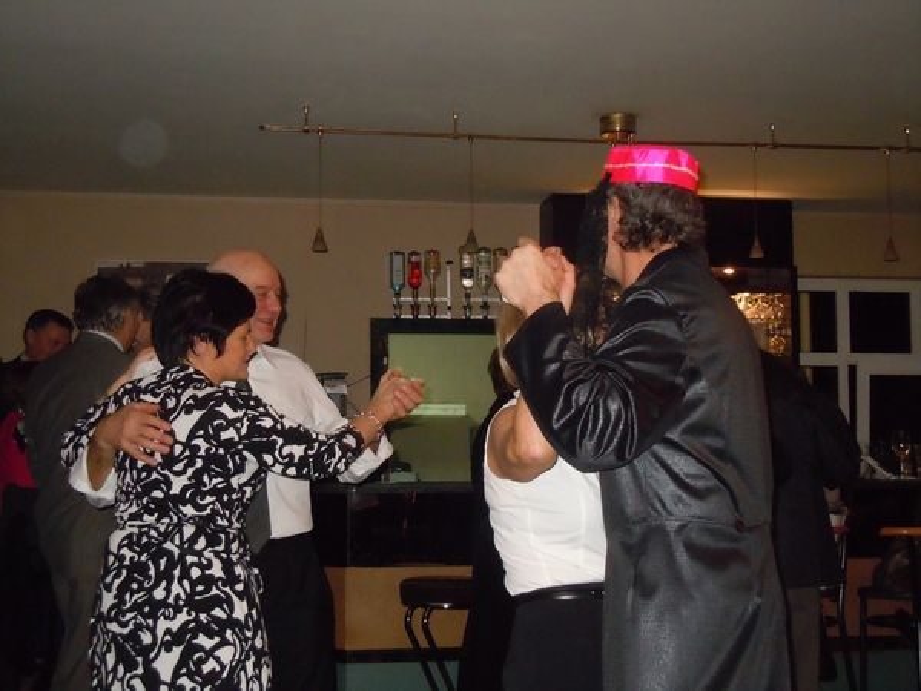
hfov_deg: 36.8
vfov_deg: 28.0
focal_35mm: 52
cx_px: 460
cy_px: 346
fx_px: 1384
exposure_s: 1/30
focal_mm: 9.3
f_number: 3.9
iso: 800
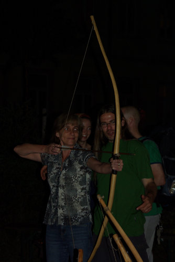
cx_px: 88
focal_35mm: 128
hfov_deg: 10.8
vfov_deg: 16.1
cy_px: 131
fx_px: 927
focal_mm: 85
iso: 400
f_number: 6.7
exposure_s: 1/90
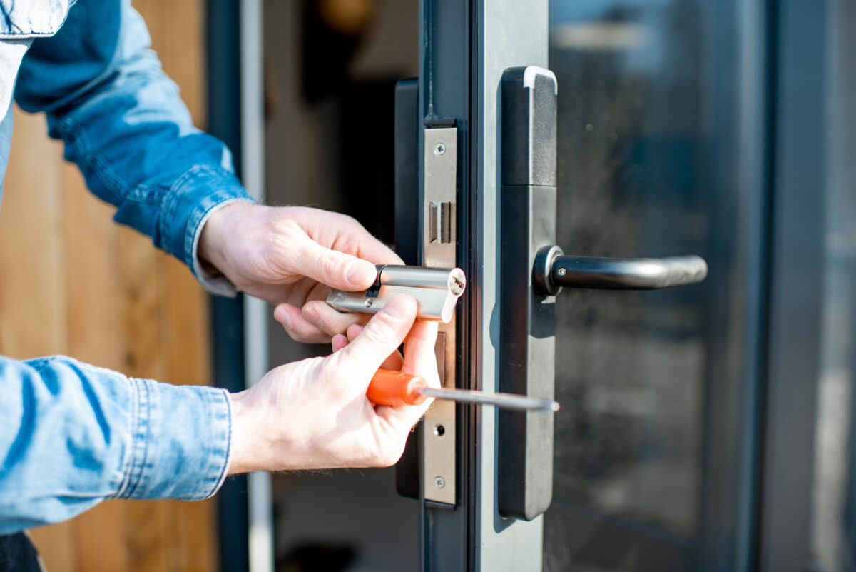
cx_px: 428
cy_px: 286
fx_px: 832
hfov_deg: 54.4
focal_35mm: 35
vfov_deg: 37.9
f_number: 2.2
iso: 200
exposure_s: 1/400
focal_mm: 35
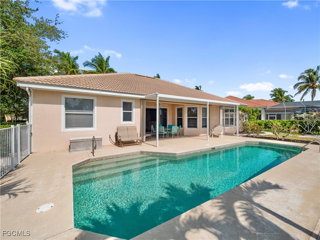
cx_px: 160
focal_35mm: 14
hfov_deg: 102.1
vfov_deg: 85.7
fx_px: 129
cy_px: 120
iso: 200
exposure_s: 1/1600
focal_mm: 7
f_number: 7.1
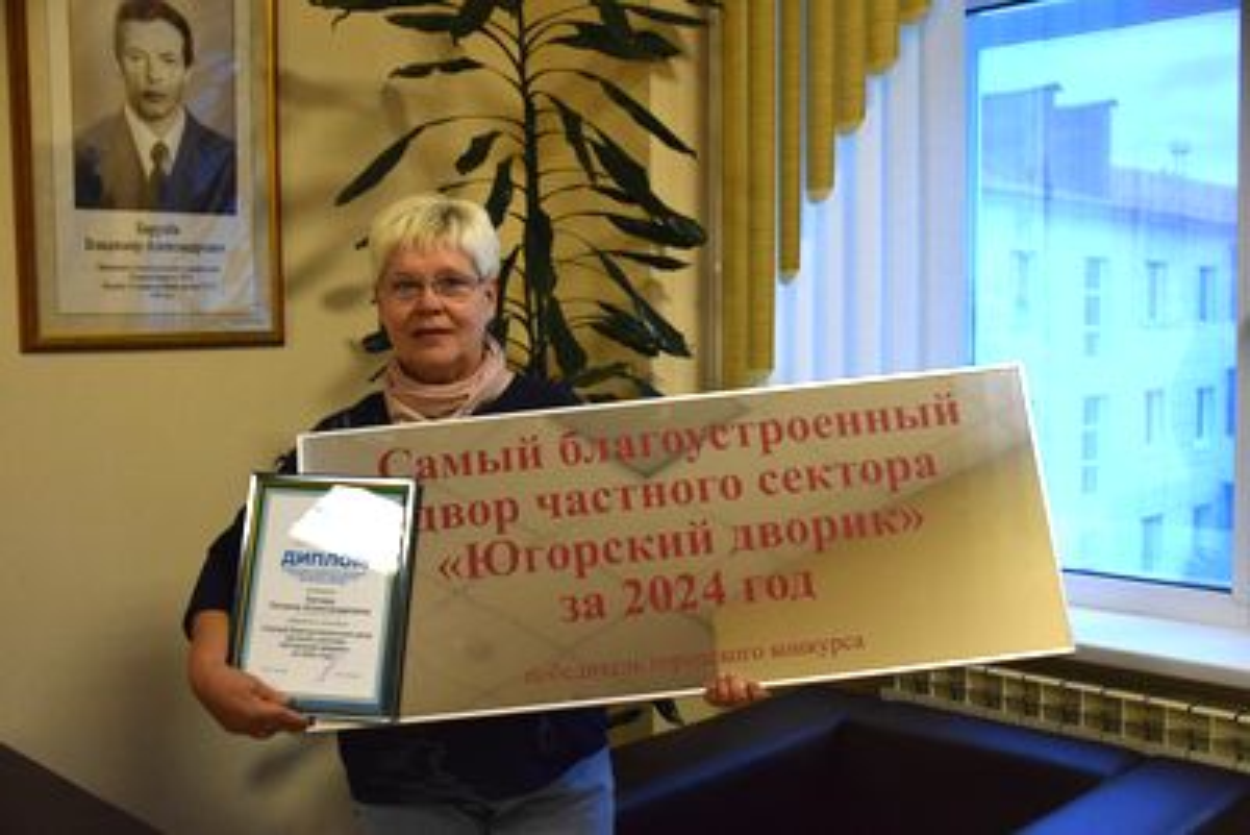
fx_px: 2709
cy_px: 418
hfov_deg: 26.0
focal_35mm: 78
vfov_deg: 17.5
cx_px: 625
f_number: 4.8
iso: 3200
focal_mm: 52
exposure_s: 1/320
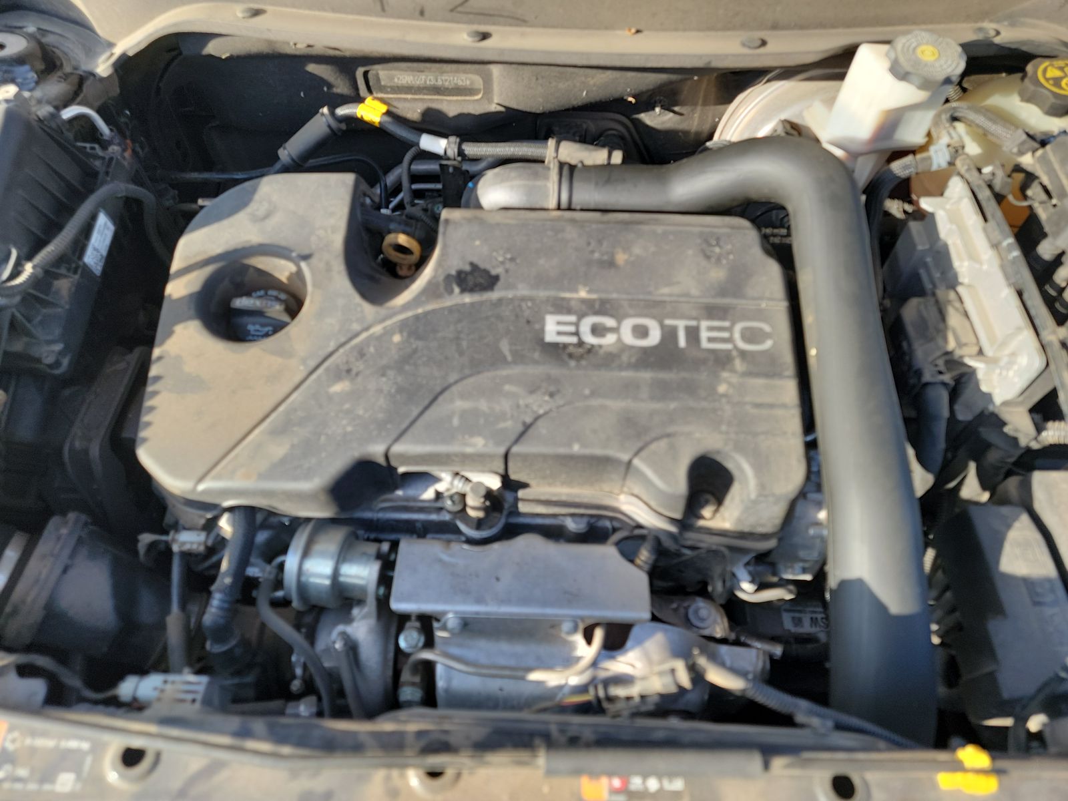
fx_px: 740
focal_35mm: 24
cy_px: 400
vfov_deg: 56.8
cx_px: 534
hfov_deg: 71.6
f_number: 1.8
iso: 50
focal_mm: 6.7
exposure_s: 1/149
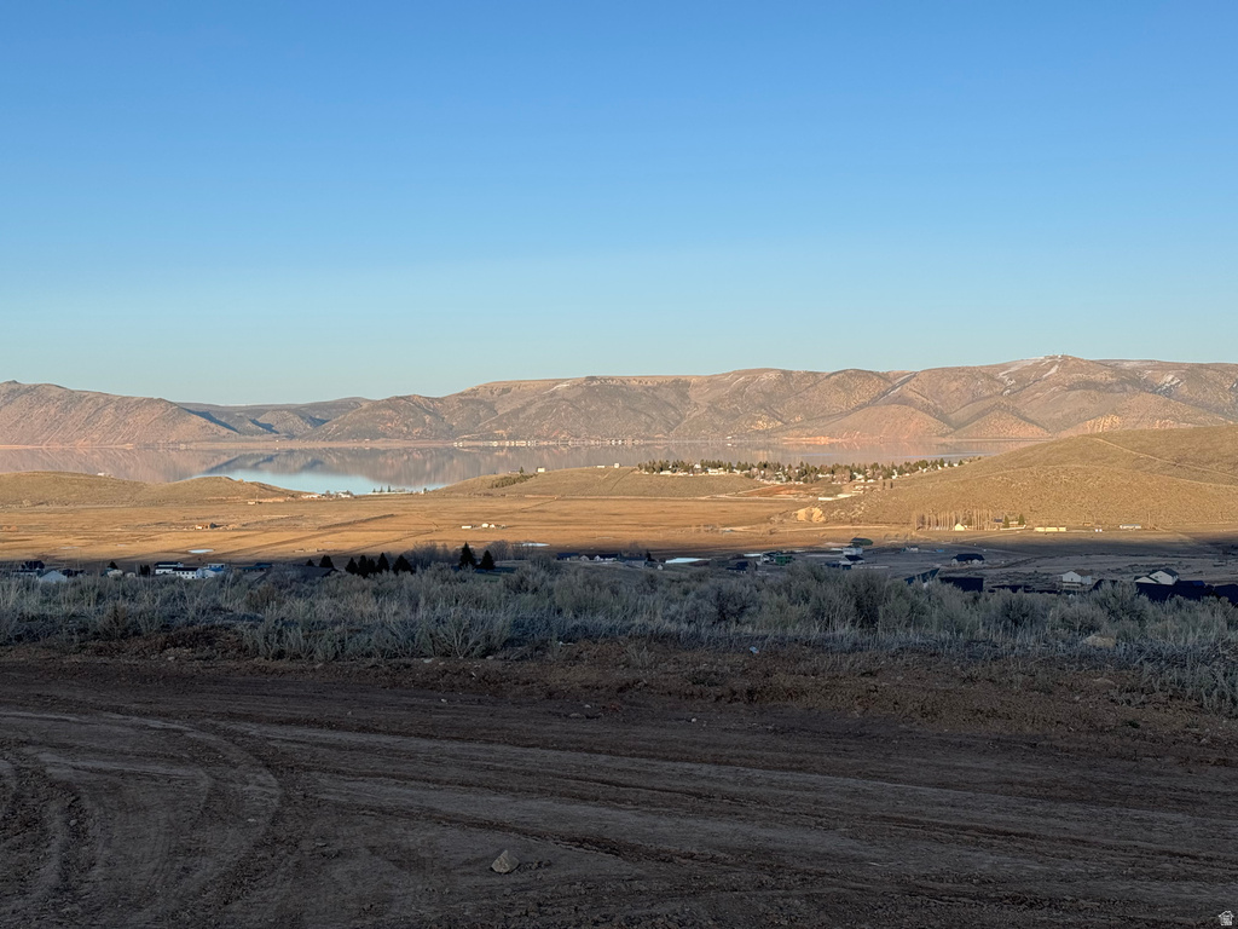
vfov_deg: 30.3
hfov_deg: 39.7
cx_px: 619
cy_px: 464
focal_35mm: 48
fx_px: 1717
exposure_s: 1/2611
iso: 64
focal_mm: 6.76
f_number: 1.78
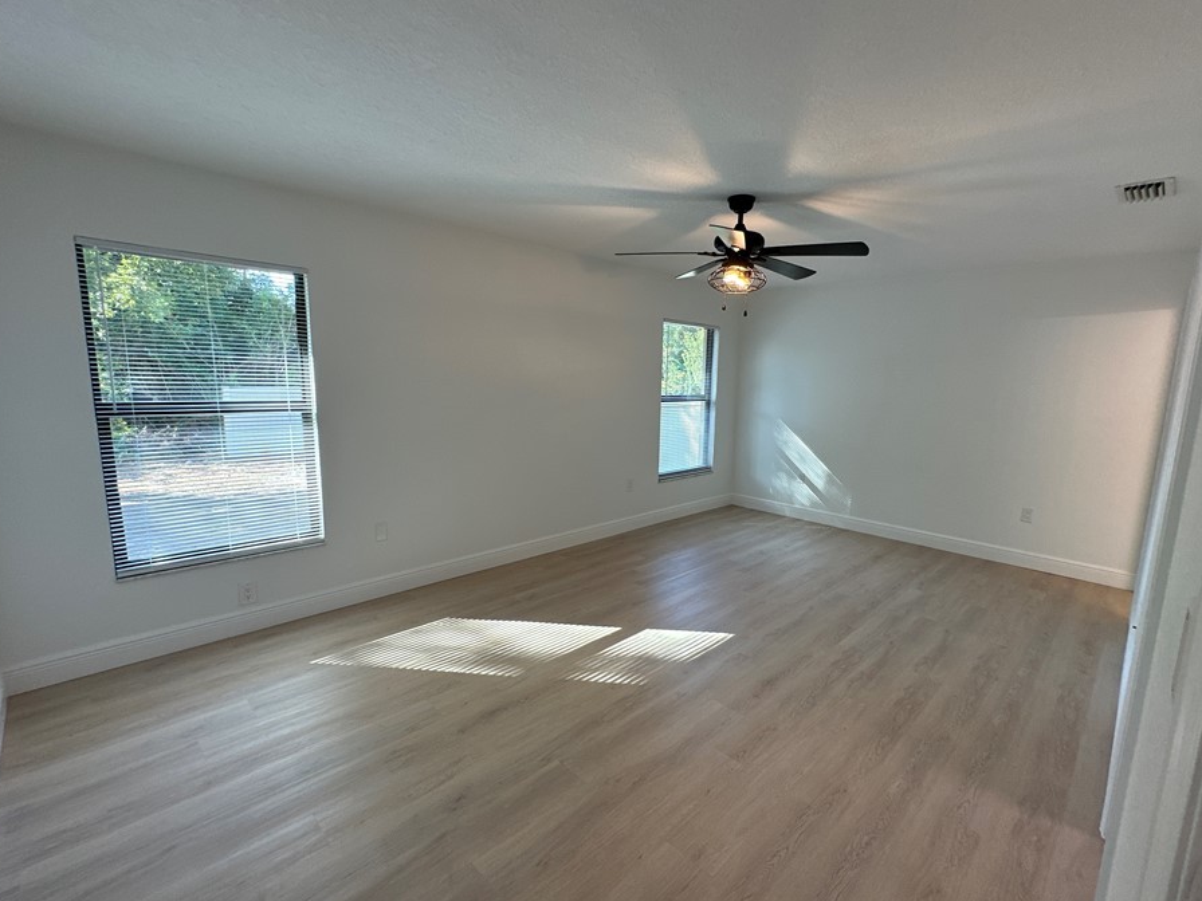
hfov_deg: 94.3
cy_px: 463
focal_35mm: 16
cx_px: 645
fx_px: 556
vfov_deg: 78.1
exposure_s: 1/99
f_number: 2.2
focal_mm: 2.22
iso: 80
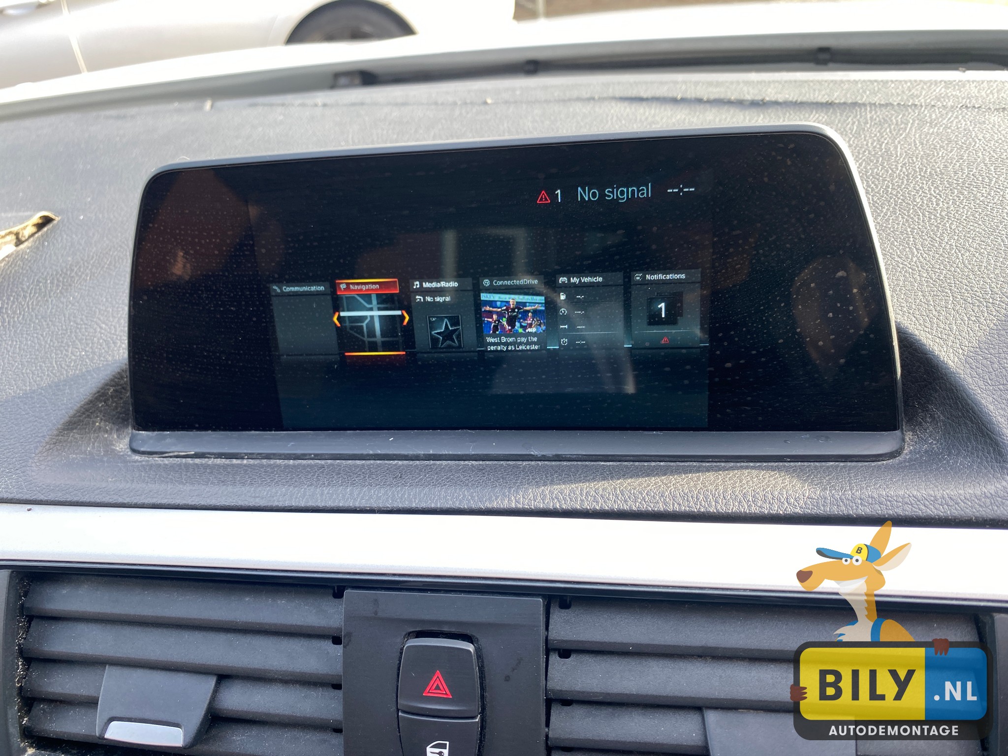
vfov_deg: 53.1
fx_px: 757
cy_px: 378
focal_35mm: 26
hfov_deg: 67.3
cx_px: 504
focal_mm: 4.25
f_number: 1.8
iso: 32
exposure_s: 1/139
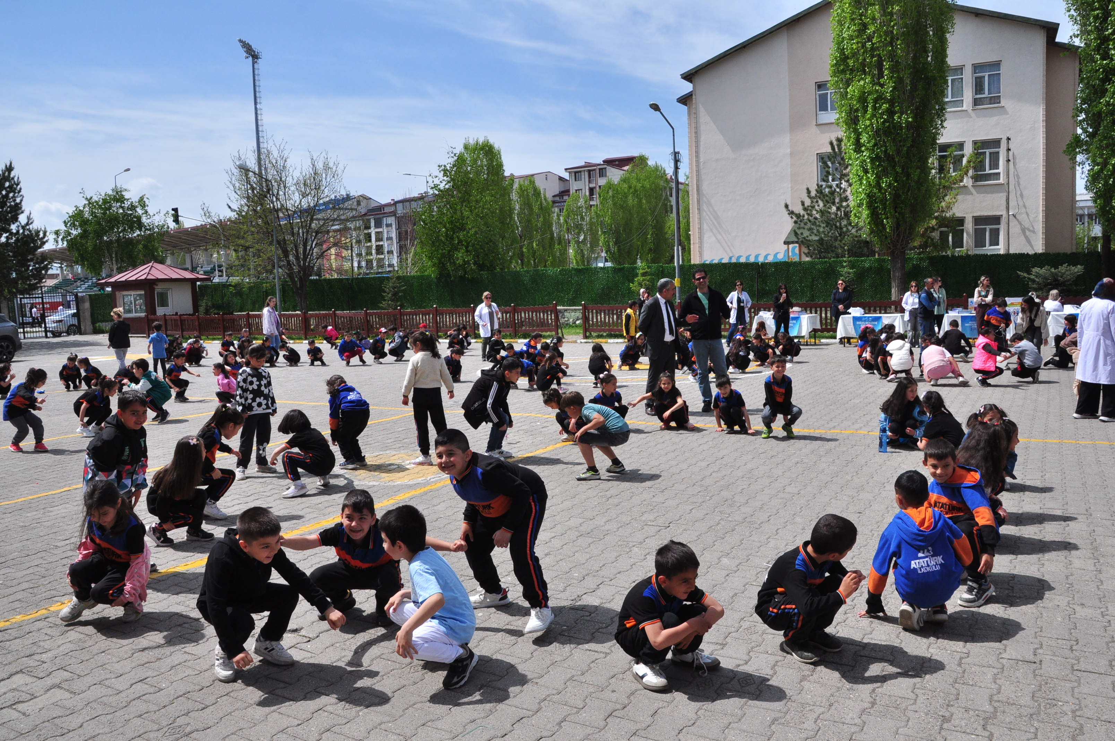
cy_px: 370
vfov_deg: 47.8
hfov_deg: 67.4
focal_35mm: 27
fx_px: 835
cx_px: 558
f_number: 13
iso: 400
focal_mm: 18
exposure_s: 1/640
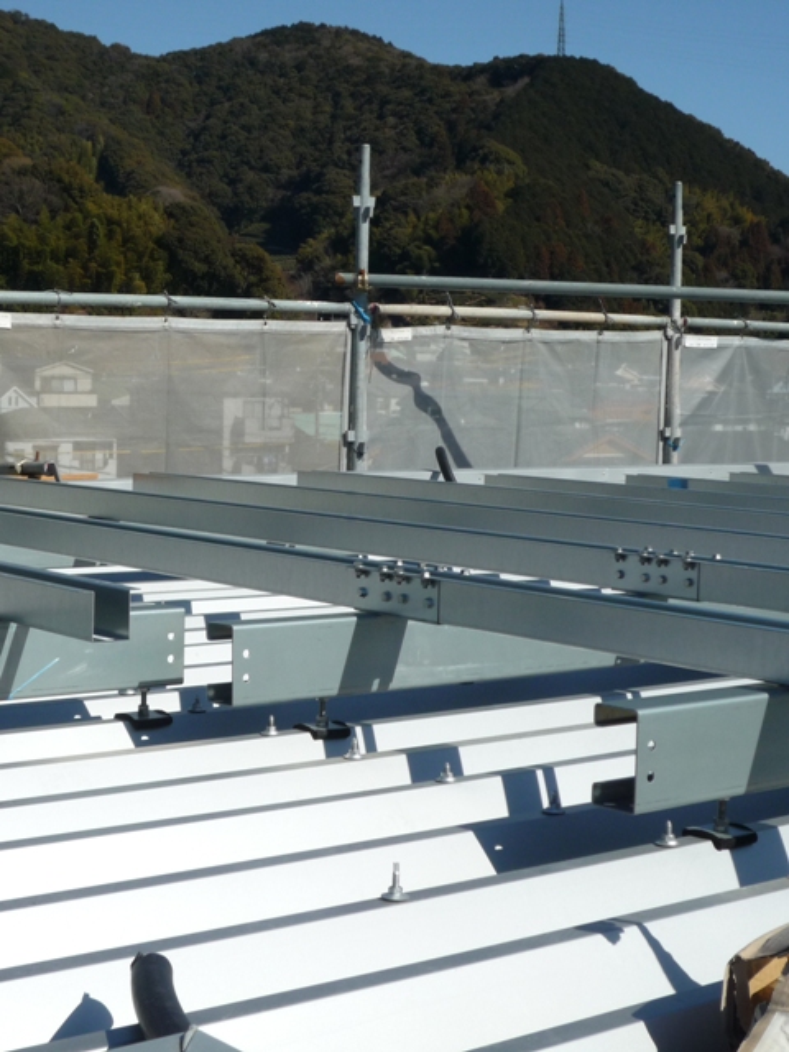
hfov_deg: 30.9
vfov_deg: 40.4
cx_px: 394
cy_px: 526
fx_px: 1428
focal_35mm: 47
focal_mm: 8.3
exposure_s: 1/1000
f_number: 5.6
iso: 100
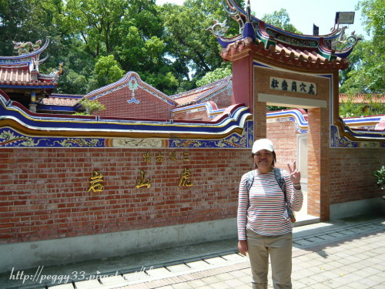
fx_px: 311
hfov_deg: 63.4
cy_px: 144
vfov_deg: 49.7
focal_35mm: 28
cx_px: 192
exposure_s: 1/500
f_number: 2.8
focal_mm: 4.6
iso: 100
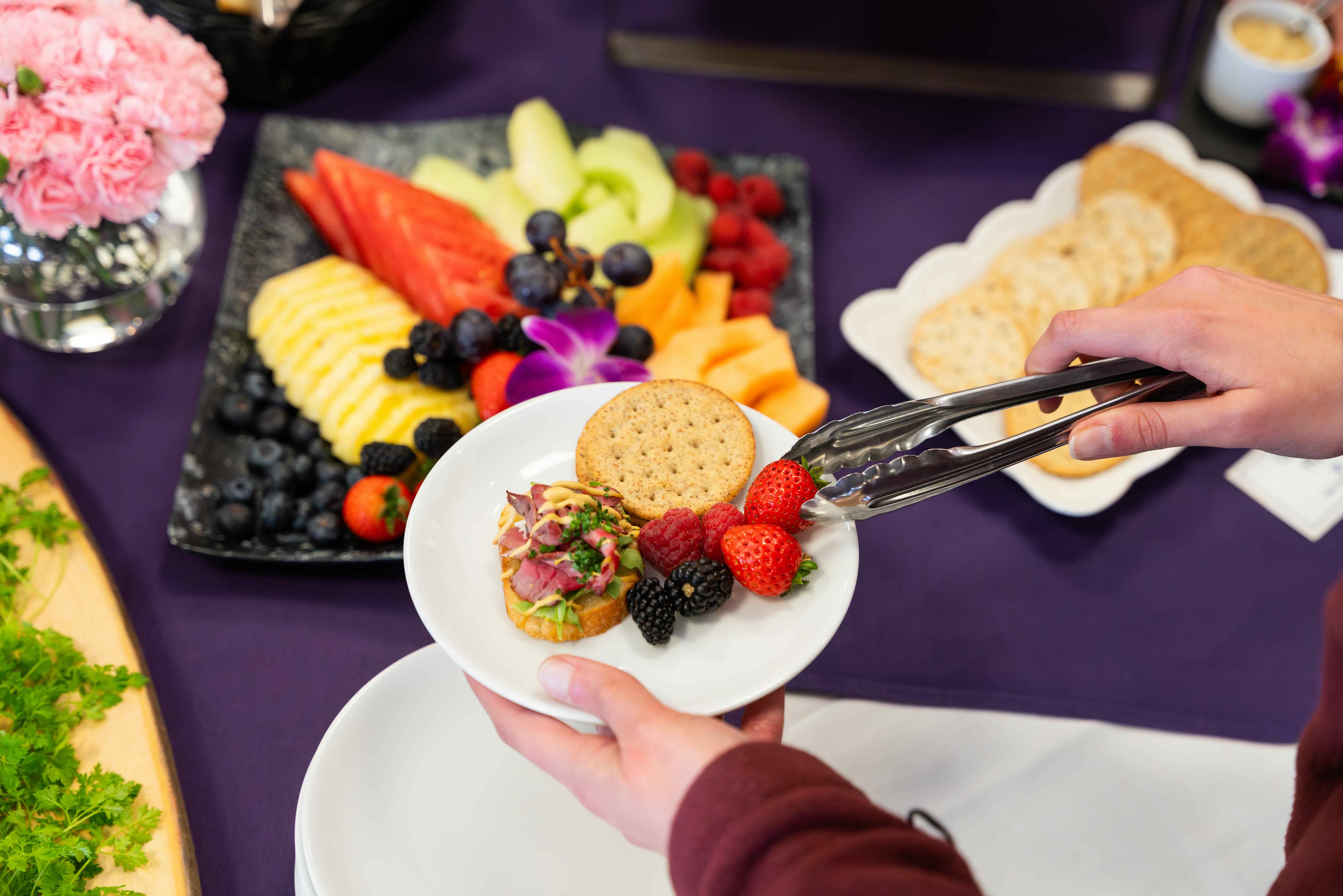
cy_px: 448
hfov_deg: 38.3
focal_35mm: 52
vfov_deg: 26.0
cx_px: 672
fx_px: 1936
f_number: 3.2
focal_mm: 51.9
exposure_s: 1/125
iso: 2000
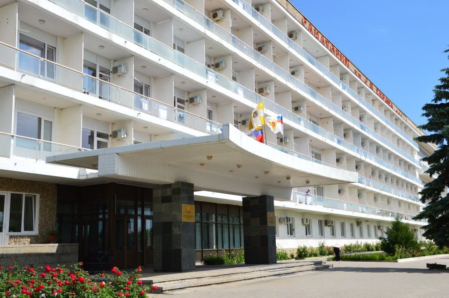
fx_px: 467
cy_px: 149
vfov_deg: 35.4
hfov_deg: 51.3
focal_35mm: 38
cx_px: 224
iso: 320
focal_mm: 25
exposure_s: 1/500
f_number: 11
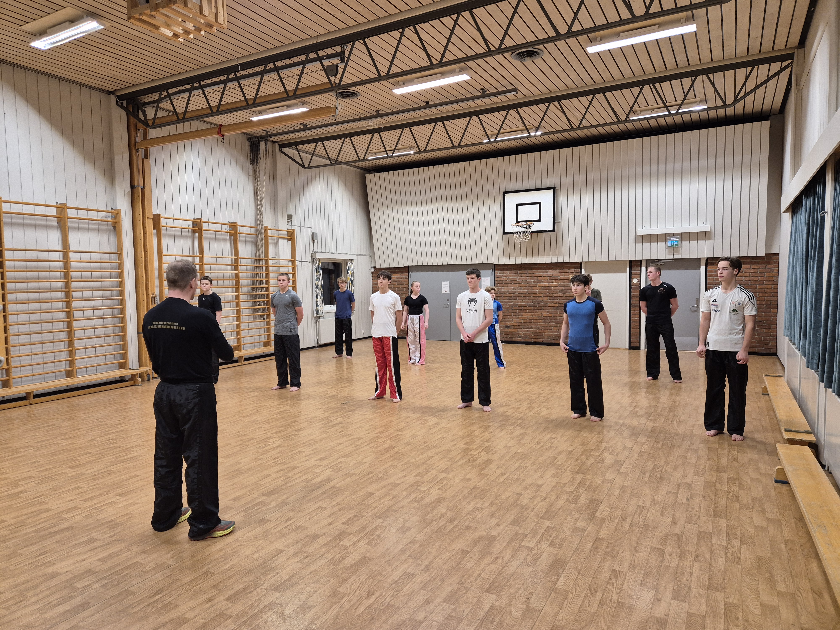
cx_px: 420
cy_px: 315
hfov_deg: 73.9
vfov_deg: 58.9
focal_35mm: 23
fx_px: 558
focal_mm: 5.4
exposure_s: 1/100
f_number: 1.8
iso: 160
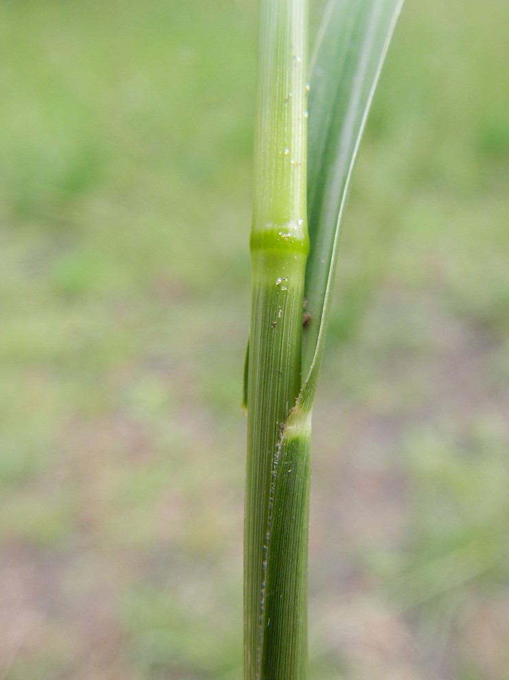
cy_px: 365
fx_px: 765
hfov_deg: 36.7
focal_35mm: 39
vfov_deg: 47.8
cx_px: 298
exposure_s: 1/40
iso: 160
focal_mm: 5.6
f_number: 3.7
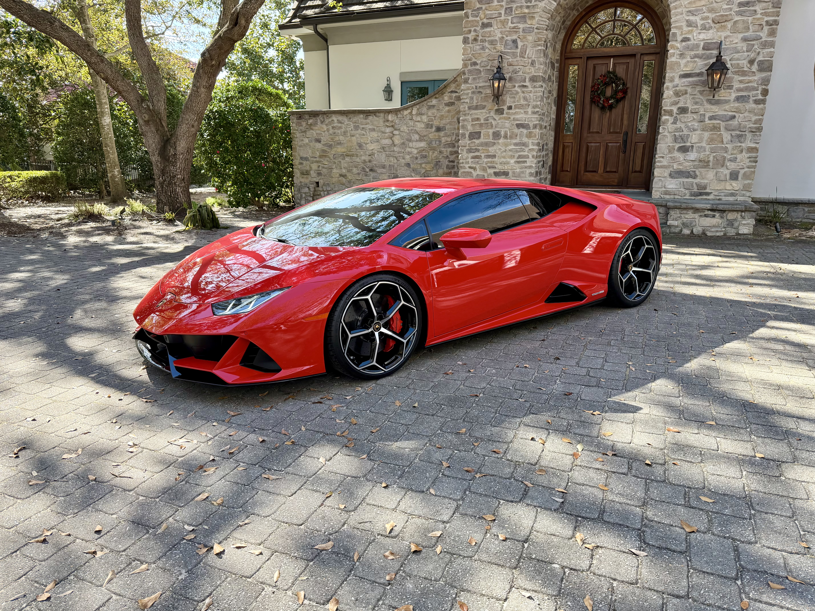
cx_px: 408
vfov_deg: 56.8
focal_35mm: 24
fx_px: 565
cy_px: 306
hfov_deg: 71.6
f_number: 1.78
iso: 100
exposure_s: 1/660
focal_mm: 6.76
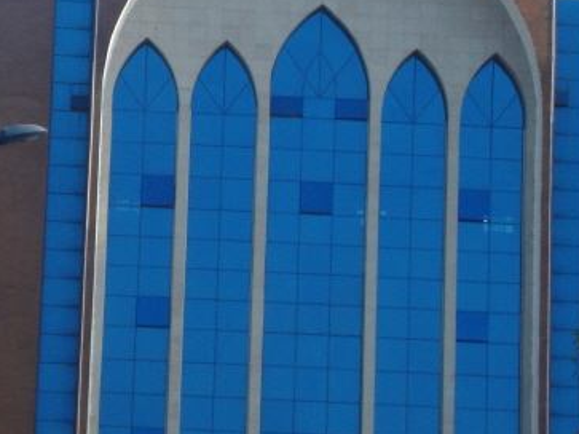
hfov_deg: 9.2
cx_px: 191
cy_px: 109
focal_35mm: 216
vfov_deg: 6.9
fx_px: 3612
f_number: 5.9
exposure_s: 1/200
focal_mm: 15.5
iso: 80
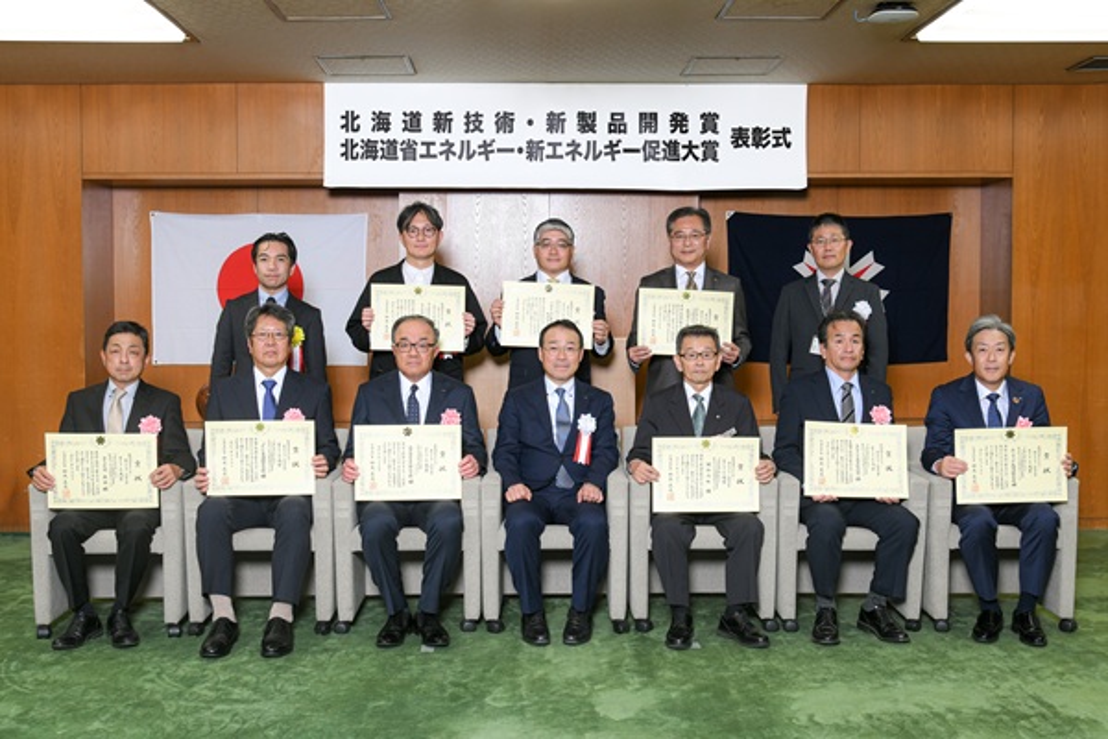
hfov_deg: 55.8
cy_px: 370
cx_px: 554
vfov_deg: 38.9
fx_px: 1046
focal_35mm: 34
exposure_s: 1/80
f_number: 7.1
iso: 400
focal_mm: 34
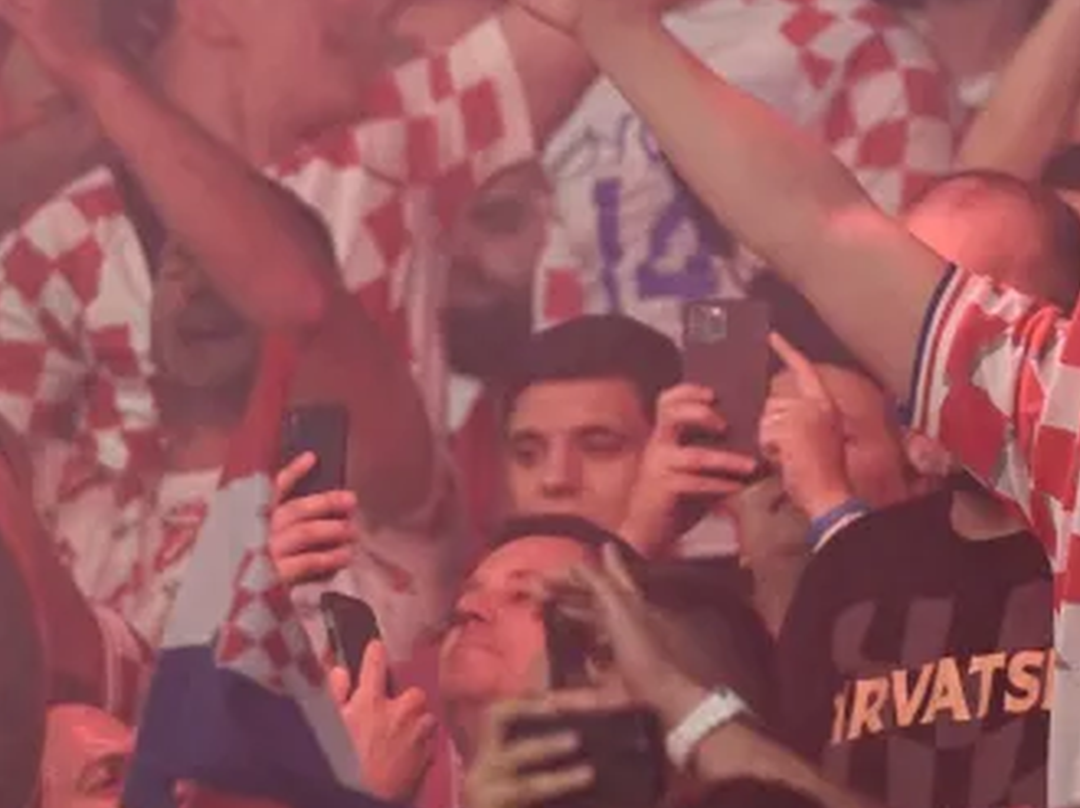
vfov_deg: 1.7
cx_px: 1185
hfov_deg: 2.2
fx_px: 27623
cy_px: 168
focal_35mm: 886
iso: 3200
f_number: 4
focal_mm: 400
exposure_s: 1/1600
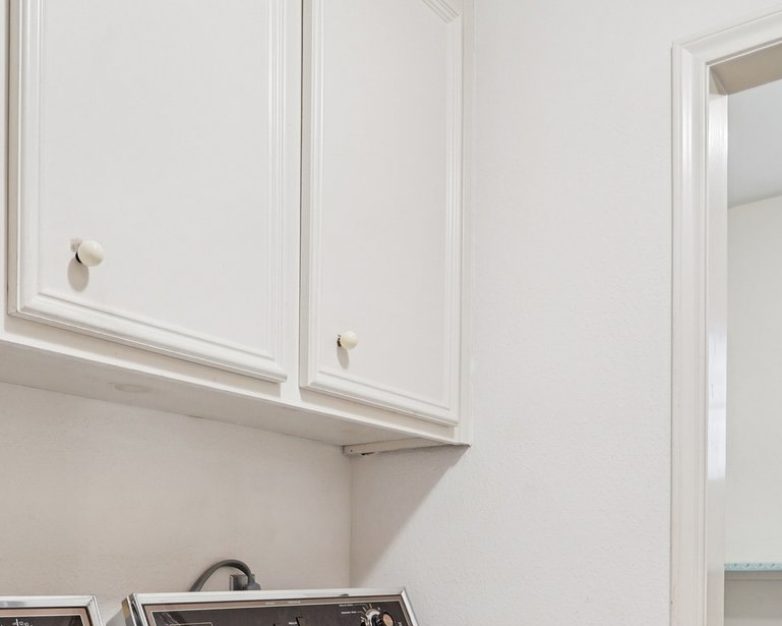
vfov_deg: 38.8
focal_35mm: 35
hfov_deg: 51.5
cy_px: 581
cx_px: 366
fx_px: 810
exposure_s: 1/15
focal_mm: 14
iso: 500
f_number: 8
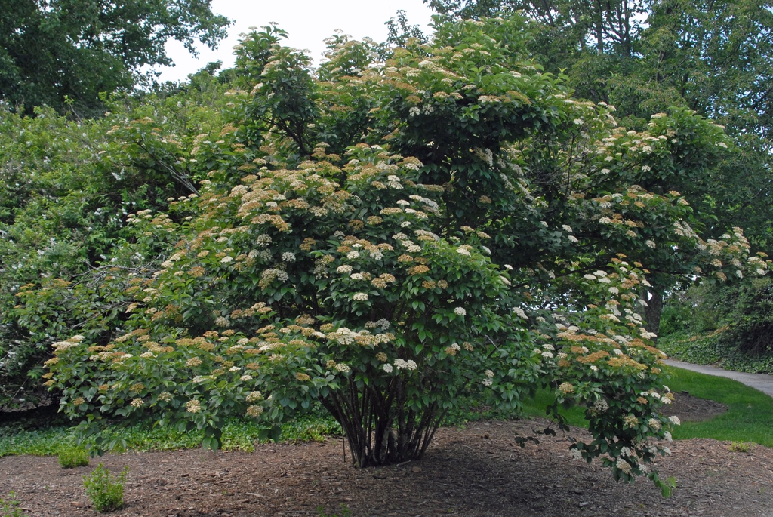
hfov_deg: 41.1
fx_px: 1032
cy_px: 258
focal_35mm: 48
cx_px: 386
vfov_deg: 28.1
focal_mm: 32
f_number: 7.1
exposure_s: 1/200
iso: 400
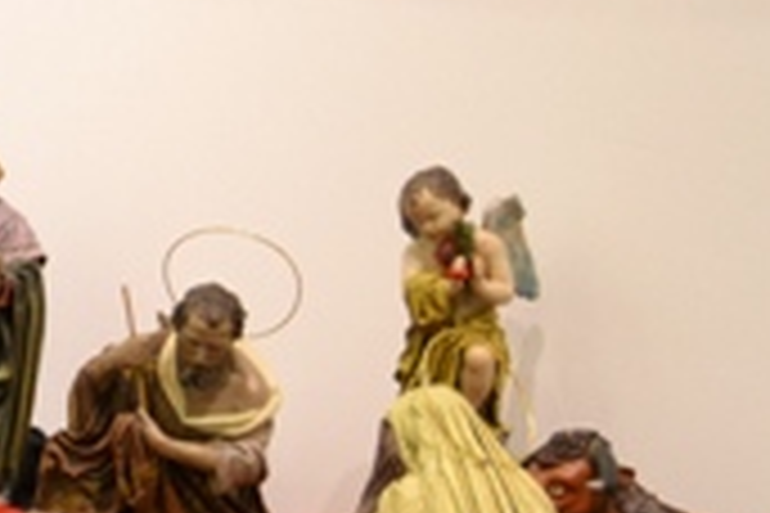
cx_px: -392
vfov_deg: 10.6
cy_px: 308
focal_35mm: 129
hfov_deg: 14.8
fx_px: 2756
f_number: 3.8
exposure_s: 1/60
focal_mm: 23
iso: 640
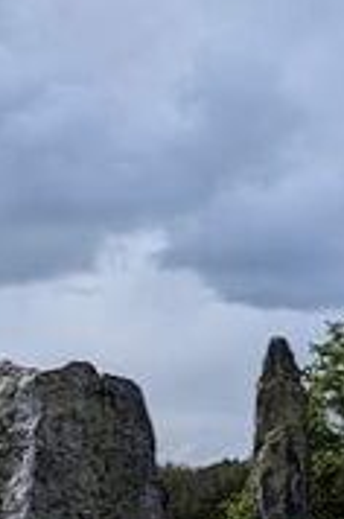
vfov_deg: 14.2
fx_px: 2072
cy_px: 373
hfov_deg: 7.9
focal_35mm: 144
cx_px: 1108
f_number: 1.7
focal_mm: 4.53
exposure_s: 1/3268
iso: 27
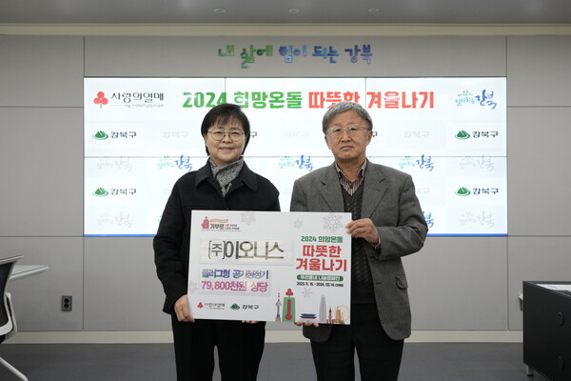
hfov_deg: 51.9
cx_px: 286
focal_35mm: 37
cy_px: 190
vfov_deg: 35.9
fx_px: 587
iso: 2000
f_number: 5.6
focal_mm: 37
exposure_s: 1/160
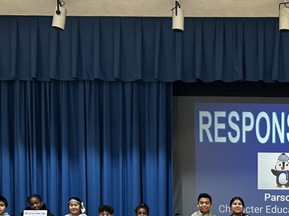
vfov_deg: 19.8
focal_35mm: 69
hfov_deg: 26.3
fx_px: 576
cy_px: 271
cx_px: 308
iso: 100
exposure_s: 1/60
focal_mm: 5.7
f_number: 1.5
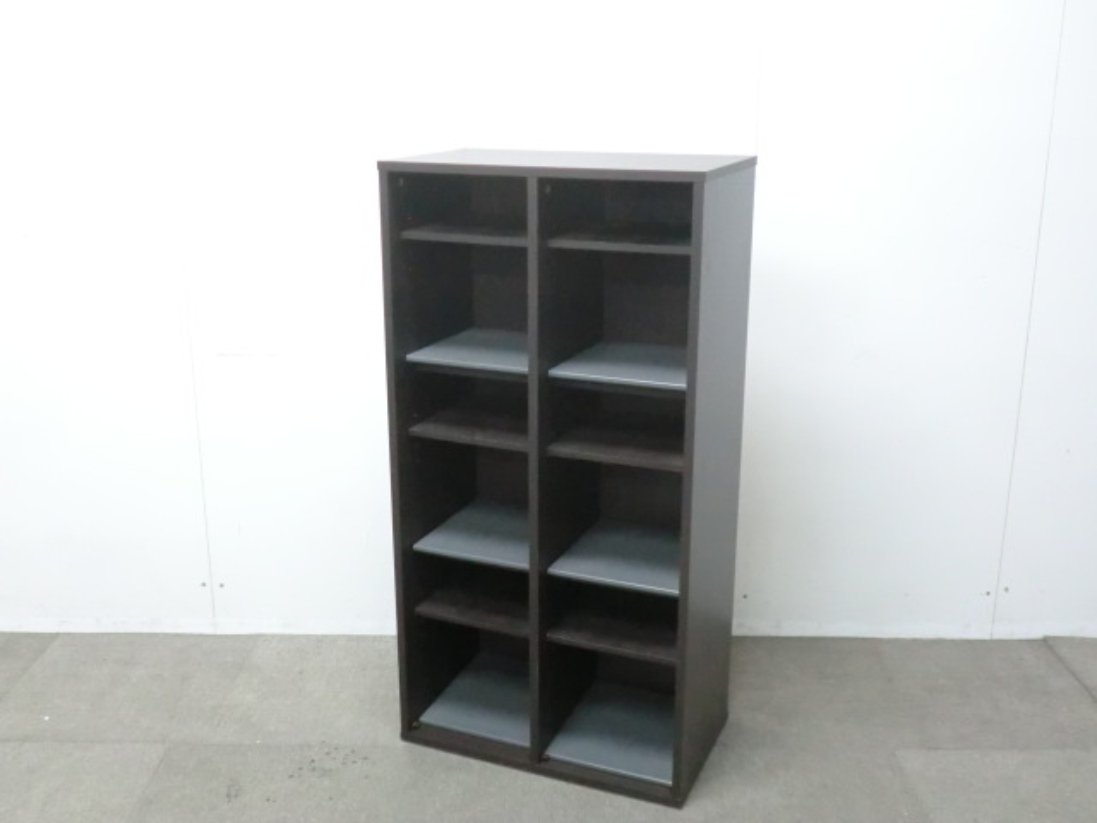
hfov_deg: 49.0
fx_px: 1204
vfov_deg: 37.7
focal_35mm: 38
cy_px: 412
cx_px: 548
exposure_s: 1/30
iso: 800
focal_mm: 6.9
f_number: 3.9
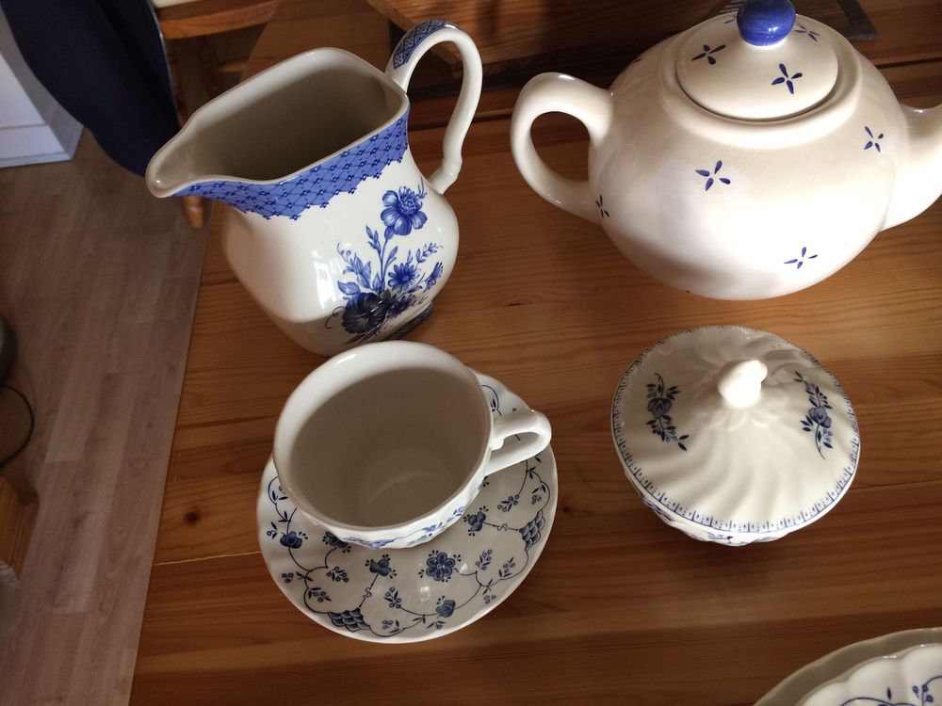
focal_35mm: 29
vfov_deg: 48.2
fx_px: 789
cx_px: 471
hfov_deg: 61.7
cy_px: 353
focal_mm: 4.15
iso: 125
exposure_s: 1/33
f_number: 2.2
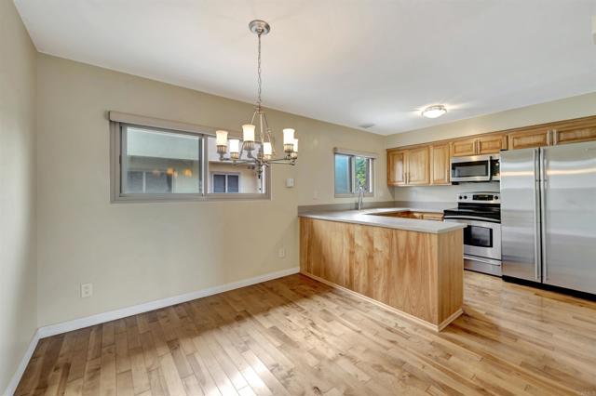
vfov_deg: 77.3
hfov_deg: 100.4
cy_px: 198
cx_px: 298
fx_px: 248
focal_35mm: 15
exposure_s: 1/1.67
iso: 160
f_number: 8
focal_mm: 15
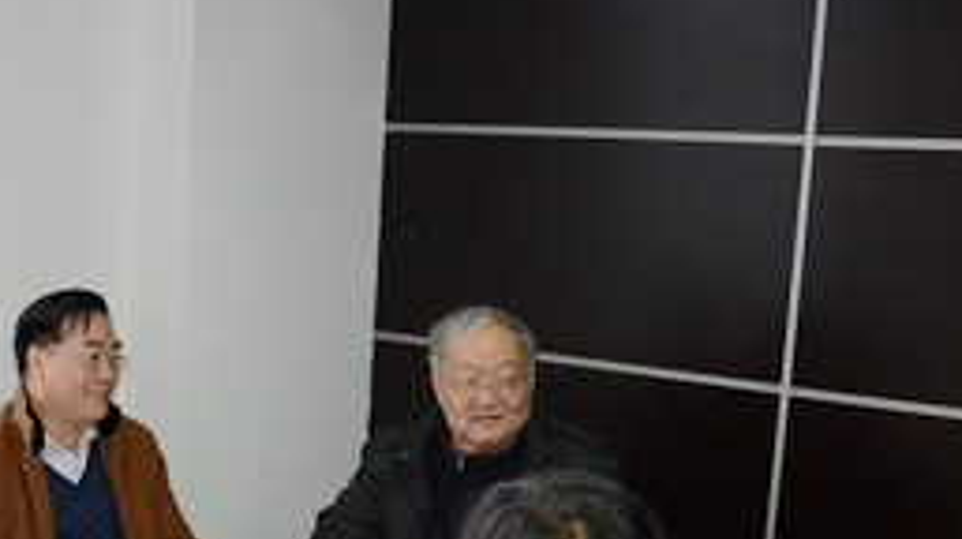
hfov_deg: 30.5
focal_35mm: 66
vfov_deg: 17.8
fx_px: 1682
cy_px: 533
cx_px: 94
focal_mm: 18
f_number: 5
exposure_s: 1/60
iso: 800
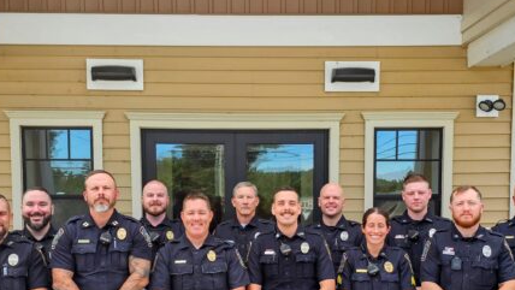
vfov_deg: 26.0
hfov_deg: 45.5
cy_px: 235
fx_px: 615
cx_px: 259
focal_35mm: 45
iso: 20
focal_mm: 6.3
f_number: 1.7
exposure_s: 1/406
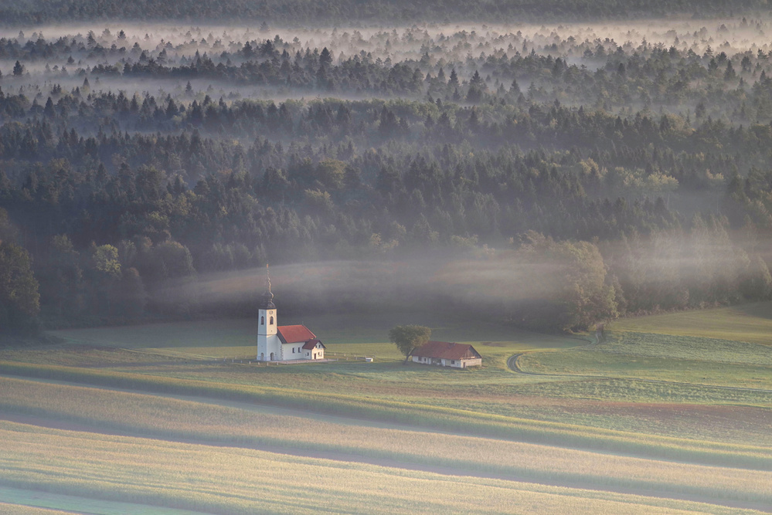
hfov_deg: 6.9
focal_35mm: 300
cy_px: 258
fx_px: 6436
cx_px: 386
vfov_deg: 4.6
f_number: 4.5
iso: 200
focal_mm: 300
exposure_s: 1/400
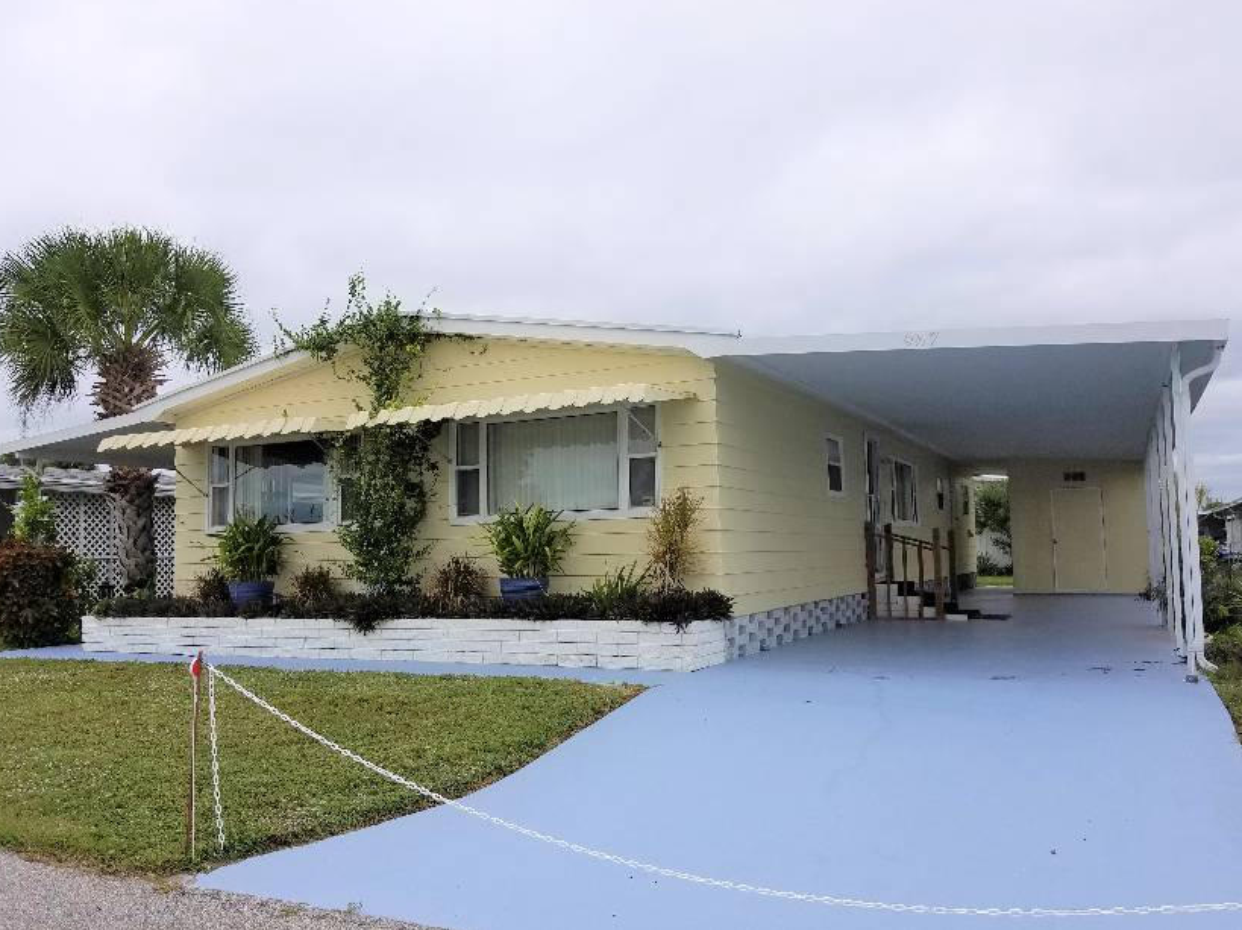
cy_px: 451
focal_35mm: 27
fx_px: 968
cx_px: 602
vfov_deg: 51.3
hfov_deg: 65.3
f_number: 1.7
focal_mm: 4.2
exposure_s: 1/1832
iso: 50
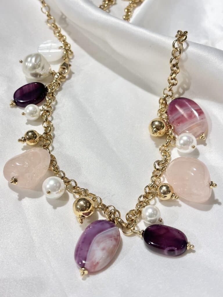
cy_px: 148
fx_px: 447
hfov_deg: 28.0
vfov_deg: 36.8
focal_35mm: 52
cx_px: 112
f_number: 1.6
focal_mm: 5.96
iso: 32
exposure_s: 1/256
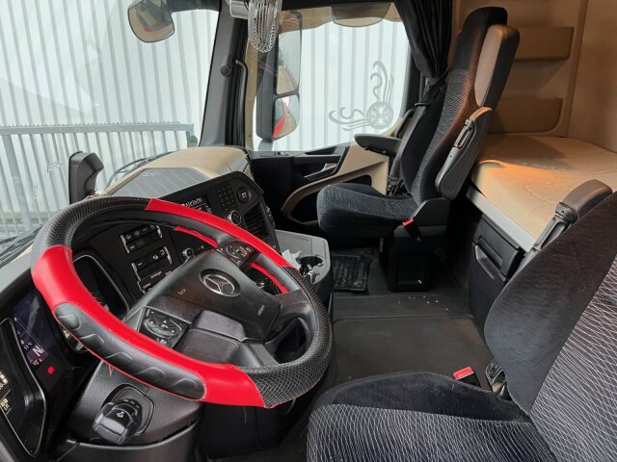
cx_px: 308
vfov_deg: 53.1
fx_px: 463
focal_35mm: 26
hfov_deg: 67.3
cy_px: 231
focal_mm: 5.7
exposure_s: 1/74
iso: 125
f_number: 1.5
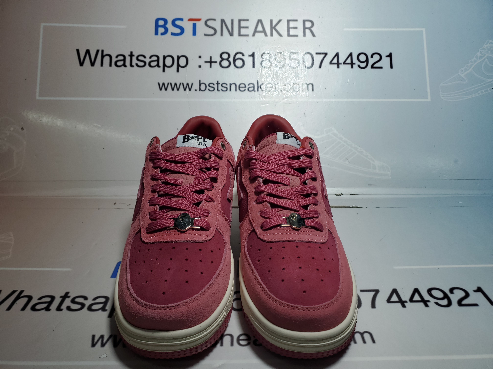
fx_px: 370
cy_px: 184
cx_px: 246
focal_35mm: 26
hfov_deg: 67.3
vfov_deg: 53.1
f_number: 1.5
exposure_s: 1/952
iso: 50
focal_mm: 4.3
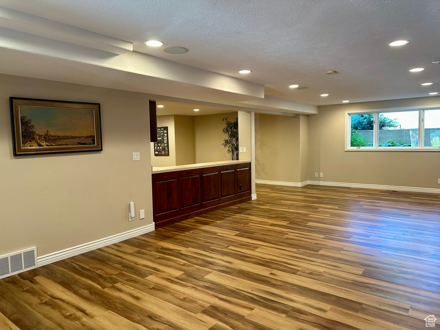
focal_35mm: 24
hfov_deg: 71.6
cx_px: 220
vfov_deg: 56.8
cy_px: 165
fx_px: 305
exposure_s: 1/60
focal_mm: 6.86
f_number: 1.78
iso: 200
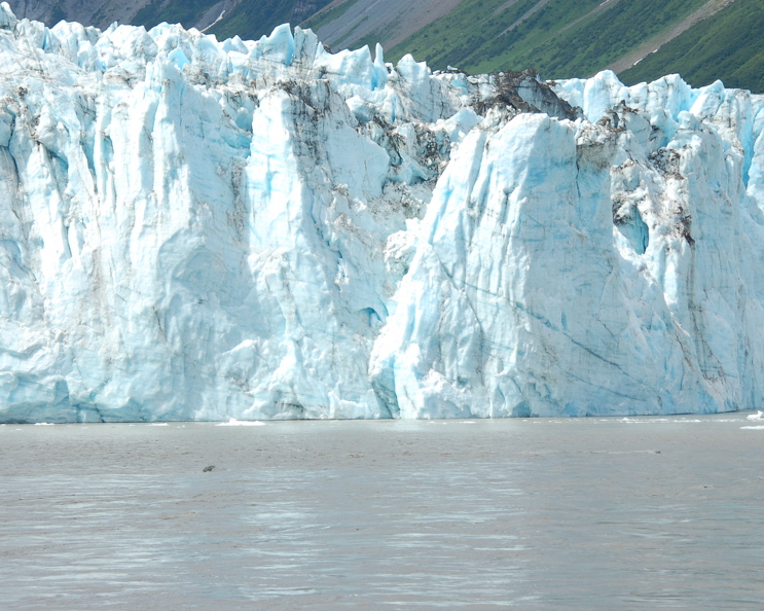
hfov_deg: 13.8
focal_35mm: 140
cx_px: 433
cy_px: 306
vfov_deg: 11.0
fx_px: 3165
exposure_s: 1/400
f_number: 11
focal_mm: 82
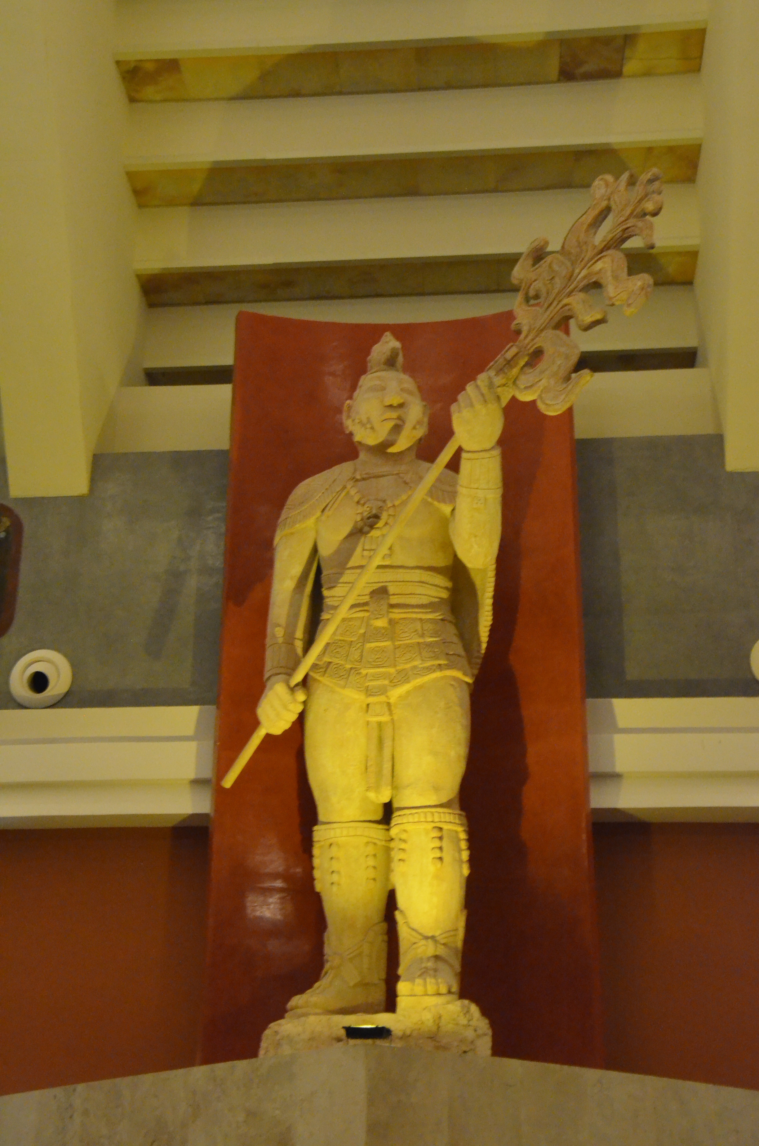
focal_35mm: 46
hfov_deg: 28.8
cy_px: 573
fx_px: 1477
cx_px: 380
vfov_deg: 42.4
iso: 5000
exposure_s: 1/20
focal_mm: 31
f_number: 10
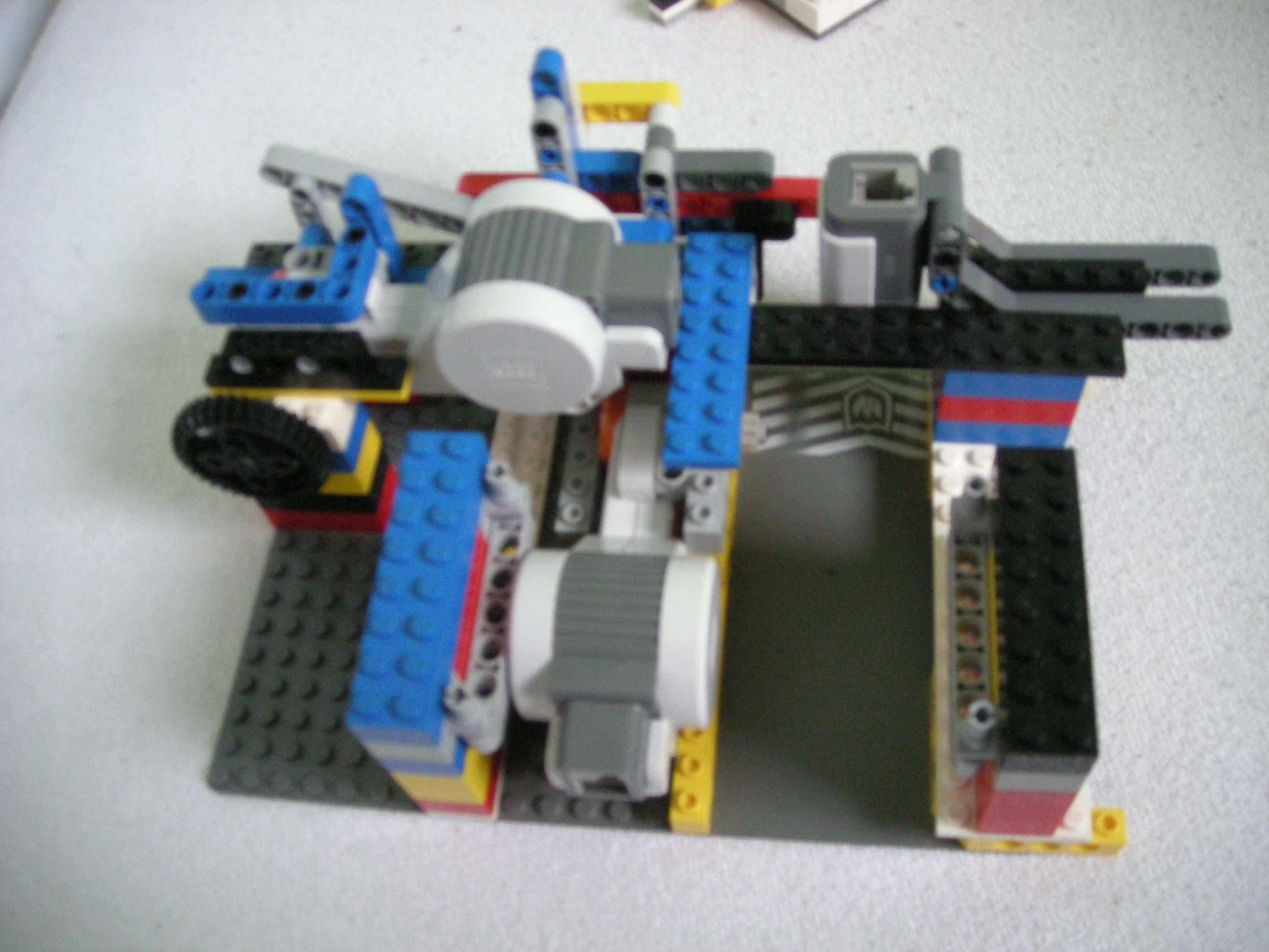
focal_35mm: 35
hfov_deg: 52.6
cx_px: 634
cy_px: 476
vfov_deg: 40.7
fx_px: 1283
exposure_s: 1/33
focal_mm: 5.7
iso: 400
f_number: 2.8
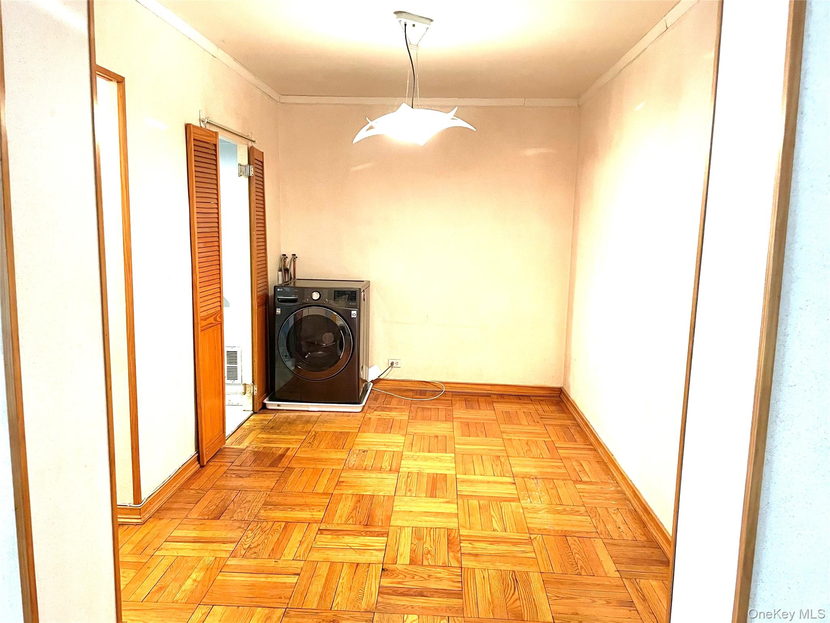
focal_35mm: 26
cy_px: 312
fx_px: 623
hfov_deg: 67.3
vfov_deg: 53.1
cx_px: 415
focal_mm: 4.2
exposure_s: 1/60
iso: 400
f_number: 1.6
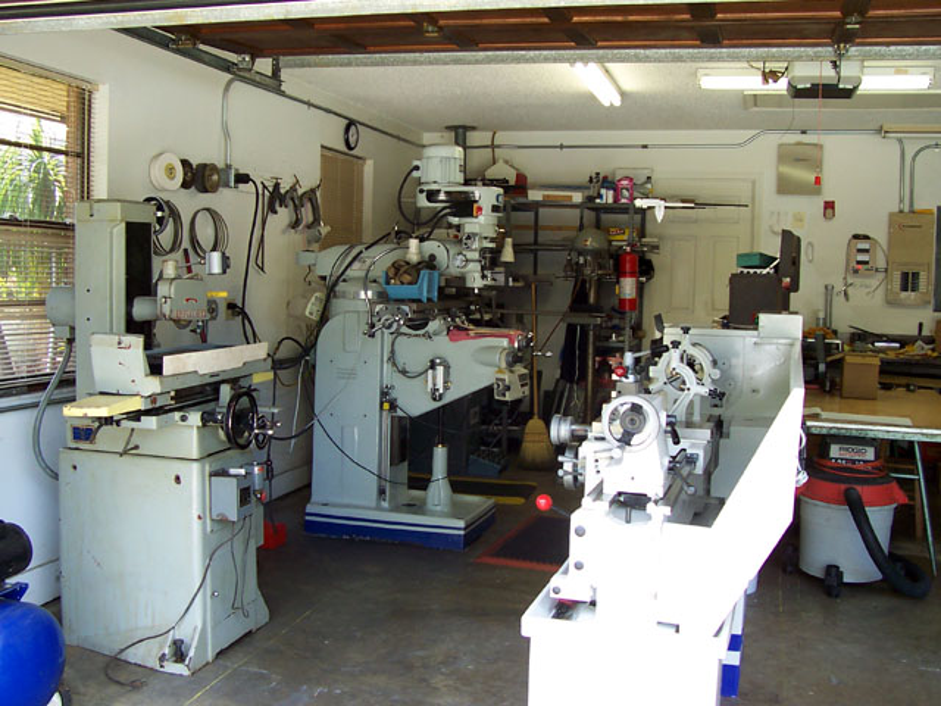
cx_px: 470
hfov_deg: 50.1
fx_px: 1006
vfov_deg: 38.7
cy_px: 353
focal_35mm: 37
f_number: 2.8
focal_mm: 5.6
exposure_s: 1/60
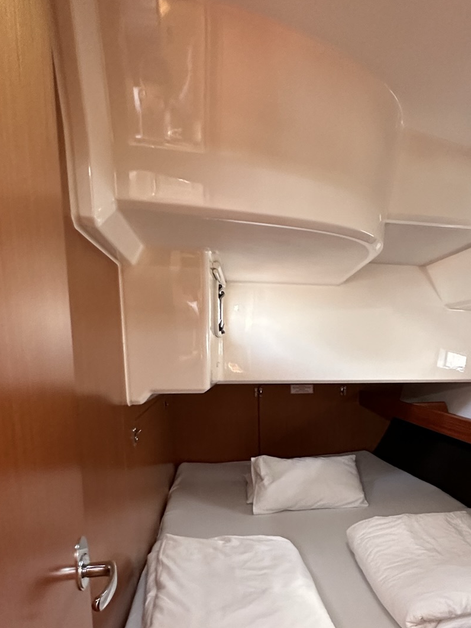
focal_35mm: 27
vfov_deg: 63.9
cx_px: 353
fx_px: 490
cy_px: 411
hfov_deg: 49.3
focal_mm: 2.22
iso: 640
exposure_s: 1/60
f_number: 2.2
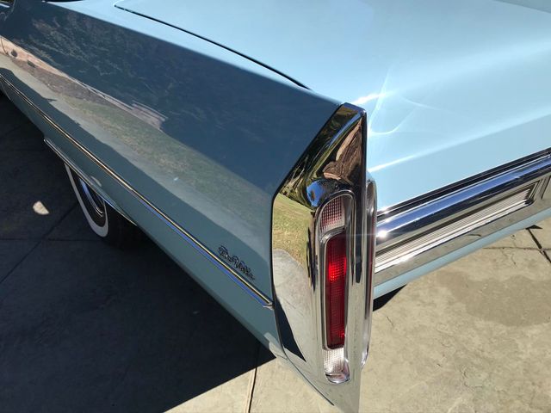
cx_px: 276
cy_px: 206
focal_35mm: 28
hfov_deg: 63.4
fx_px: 446
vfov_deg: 49.7
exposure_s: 1/2994
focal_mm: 3.99
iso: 20
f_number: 1.8
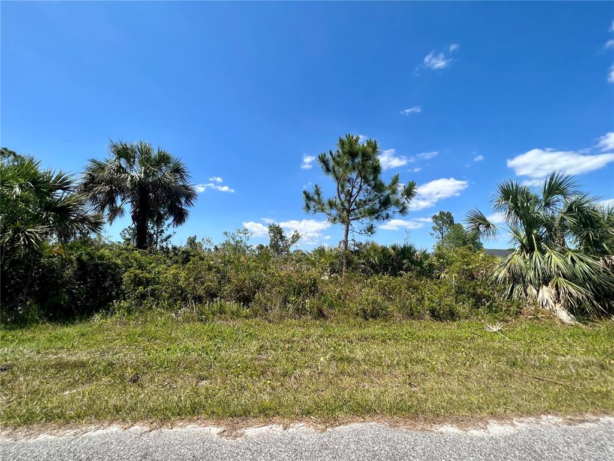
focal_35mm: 13
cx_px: 307
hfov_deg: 106.2
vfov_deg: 89.9
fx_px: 231
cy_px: 230
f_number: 1.8
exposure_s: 1/1647
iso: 32
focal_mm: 1.57
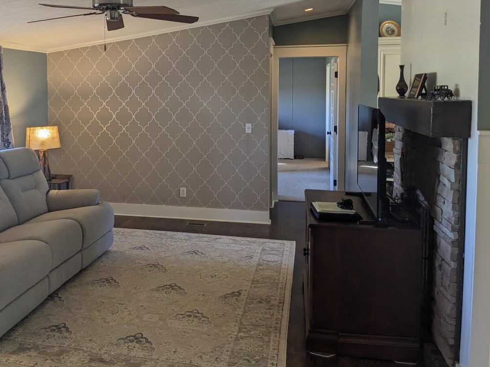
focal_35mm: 37
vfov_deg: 38.1
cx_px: 161
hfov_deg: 49.2
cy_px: 116
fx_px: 524
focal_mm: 4.38
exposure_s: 1/120
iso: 56
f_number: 1.73
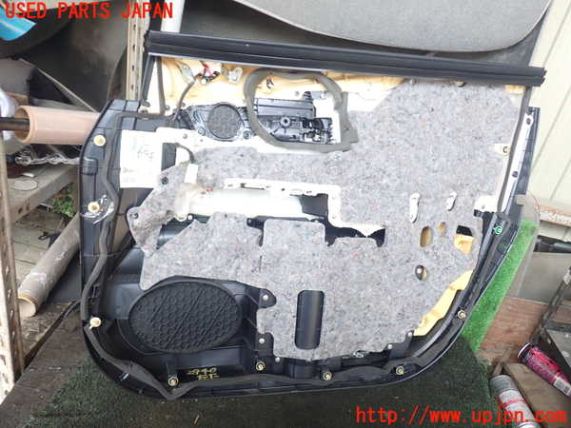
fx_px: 495
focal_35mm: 30
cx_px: 286
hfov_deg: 60.0
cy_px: 214
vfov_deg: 46.8
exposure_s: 1/80
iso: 100
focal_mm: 5.4
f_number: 2.3
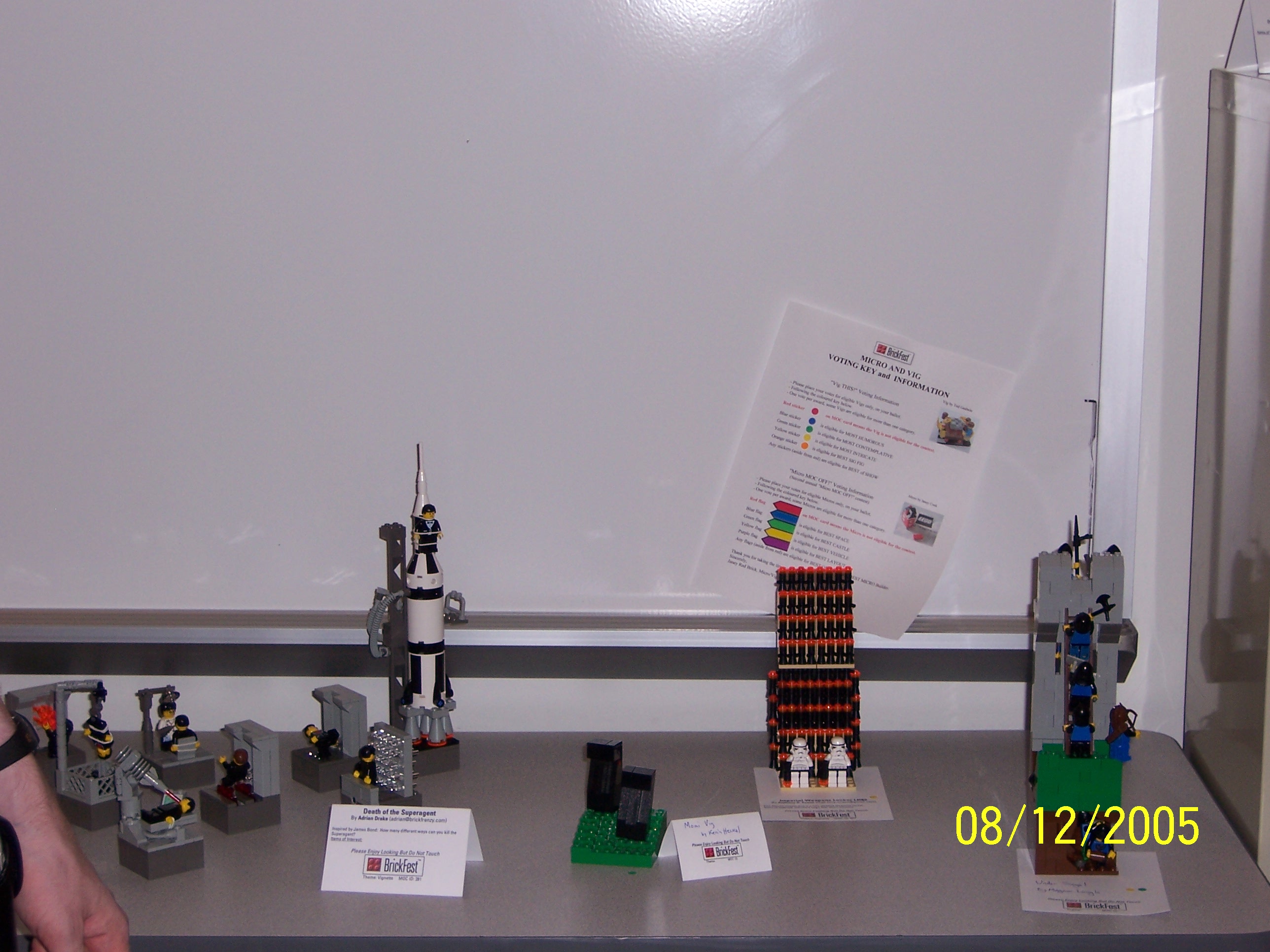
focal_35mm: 73
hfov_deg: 26.7
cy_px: 476
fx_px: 2678
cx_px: 635
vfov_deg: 20.2
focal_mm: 12.1
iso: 80
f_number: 4.3
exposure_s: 1/90
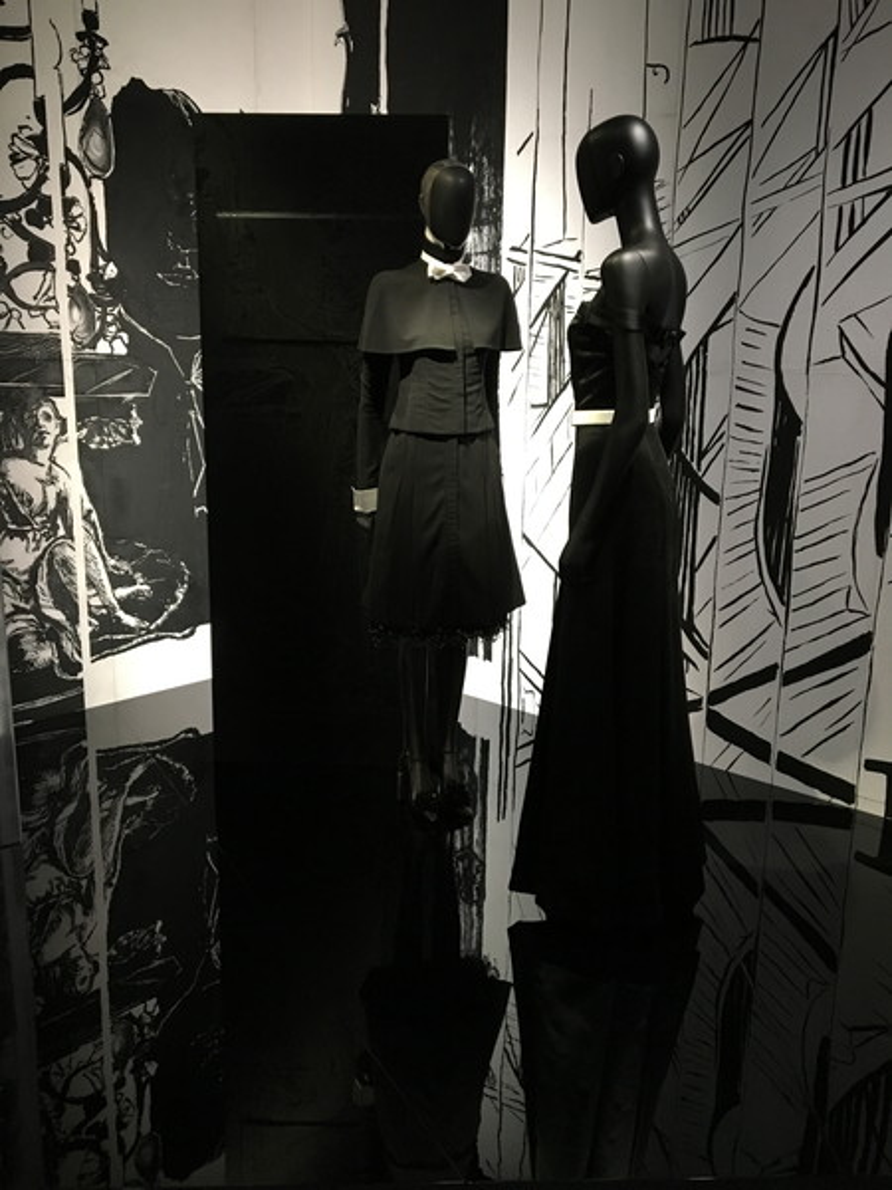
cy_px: 595
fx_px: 996
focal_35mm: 29
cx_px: 446
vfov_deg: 61.7
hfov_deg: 48.2
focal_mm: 4.15
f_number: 2.2
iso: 200
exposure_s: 1/15
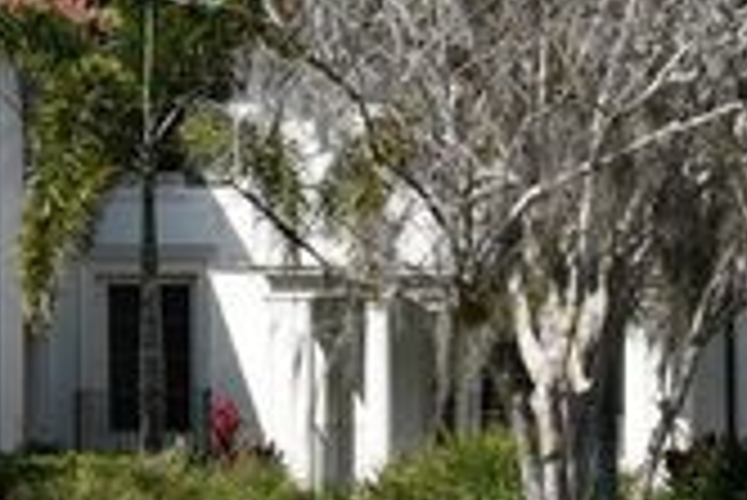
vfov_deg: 5.9
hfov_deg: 8.8
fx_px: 4818
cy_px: 550
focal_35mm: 232
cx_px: 670
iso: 100
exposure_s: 1/320
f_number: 9
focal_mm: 30
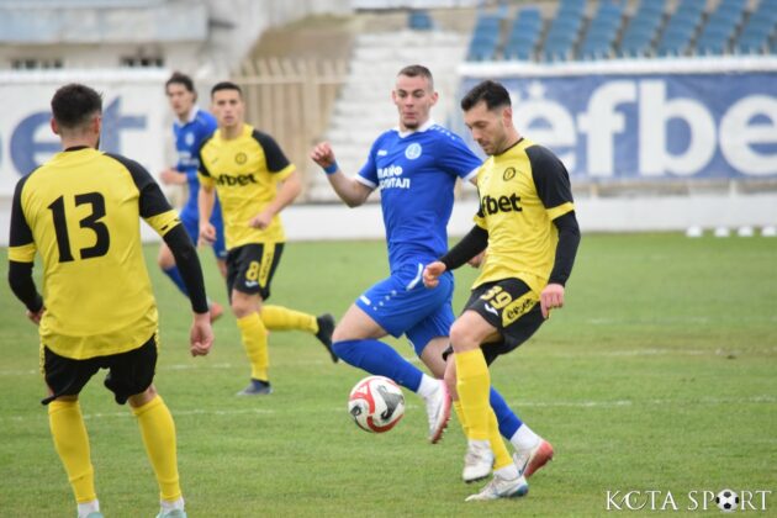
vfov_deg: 3.1
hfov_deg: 4.6
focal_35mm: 450
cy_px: 259
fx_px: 9712
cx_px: 388
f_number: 5.6
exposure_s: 1/800
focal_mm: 300
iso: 1600
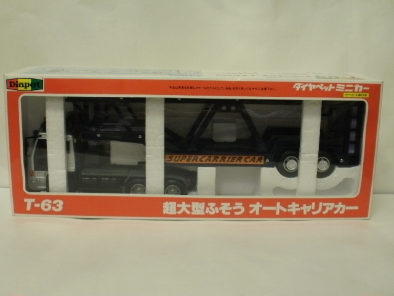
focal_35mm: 44
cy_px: 148
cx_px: 197
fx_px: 501
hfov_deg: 42.9
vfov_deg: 32.9
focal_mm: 7.7
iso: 125
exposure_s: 1/13
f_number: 4
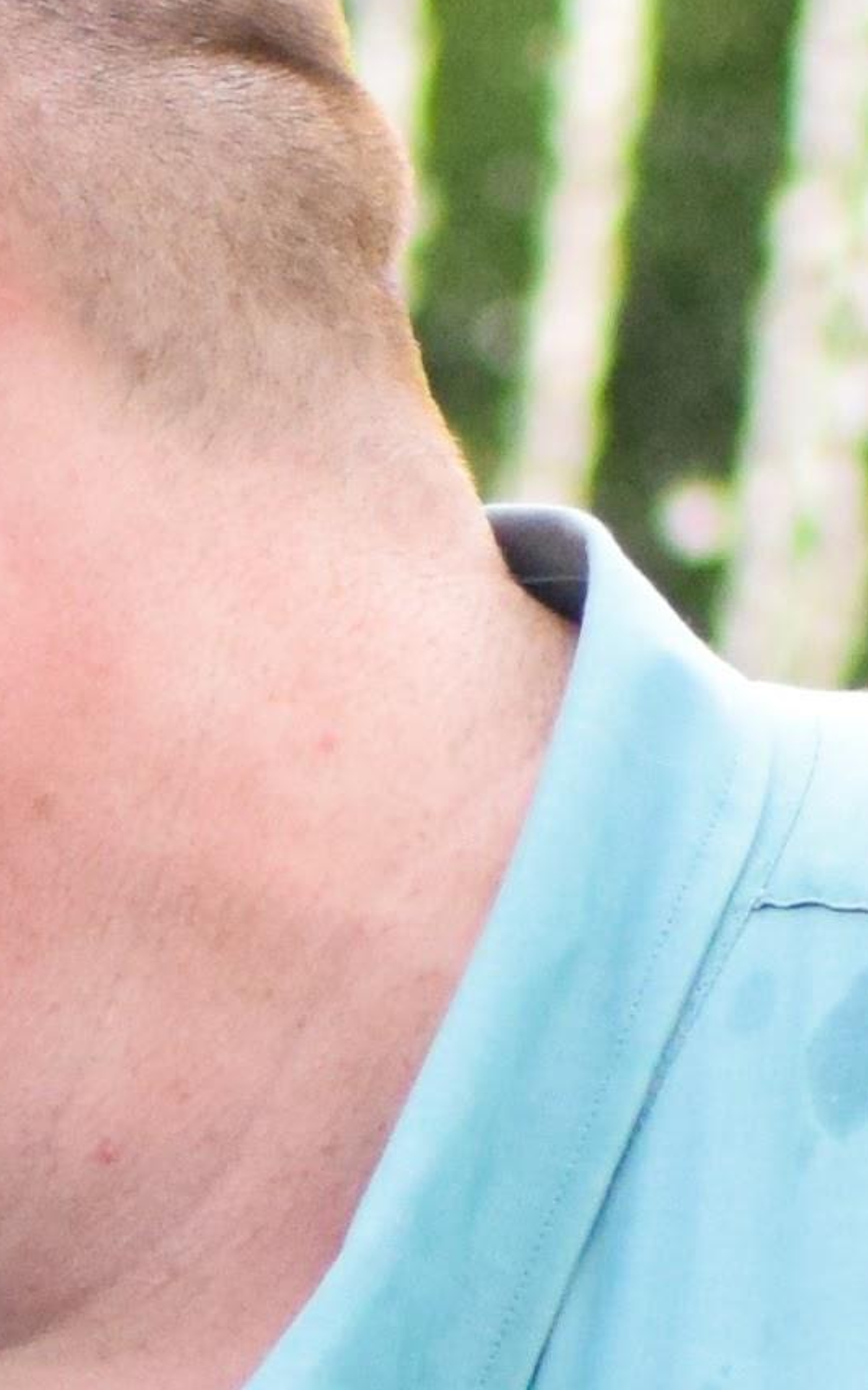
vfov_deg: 1.8
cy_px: 1405
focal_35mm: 1180
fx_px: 44685
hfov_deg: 1.1
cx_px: -306
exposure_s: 1/640
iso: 1600
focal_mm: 110
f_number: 5.6
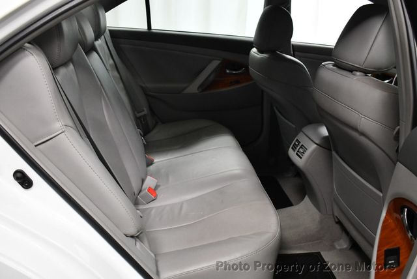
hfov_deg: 53.1
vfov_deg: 36.9
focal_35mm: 36
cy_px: 140
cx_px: 208
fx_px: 417
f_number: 3.5
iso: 1800
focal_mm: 18
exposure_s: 1/125
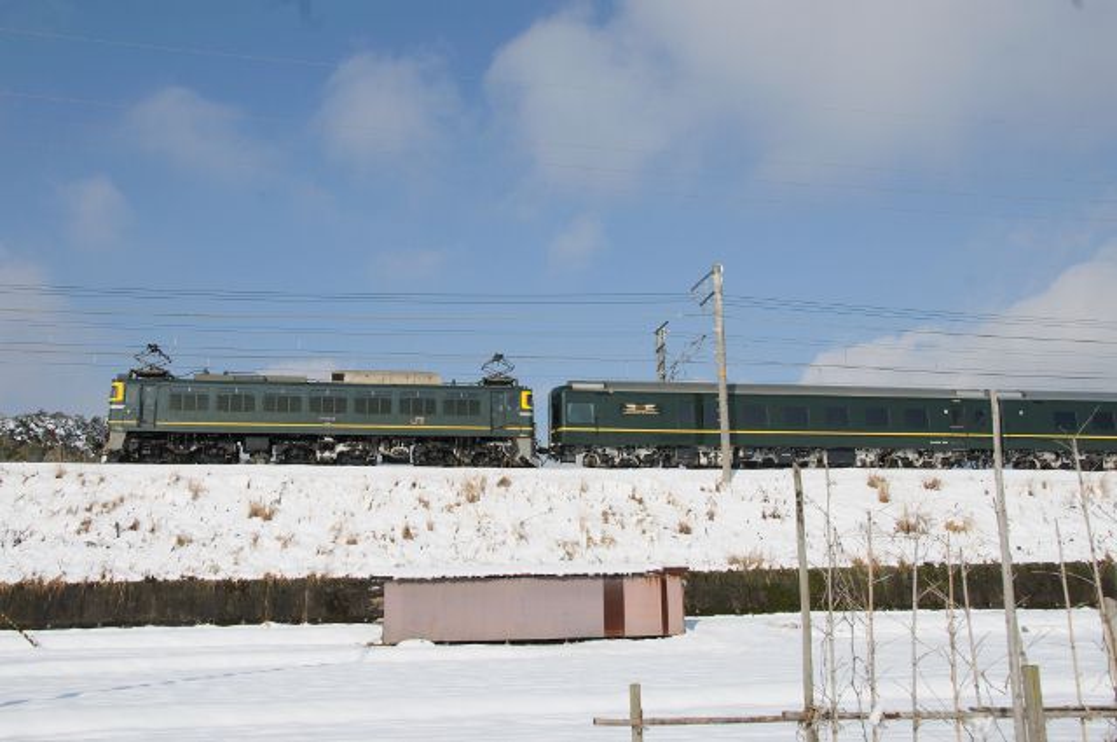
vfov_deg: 36.8
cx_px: 558
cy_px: 371
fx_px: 1116
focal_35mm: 36
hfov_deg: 53.2
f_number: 10
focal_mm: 24
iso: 200
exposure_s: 1/640
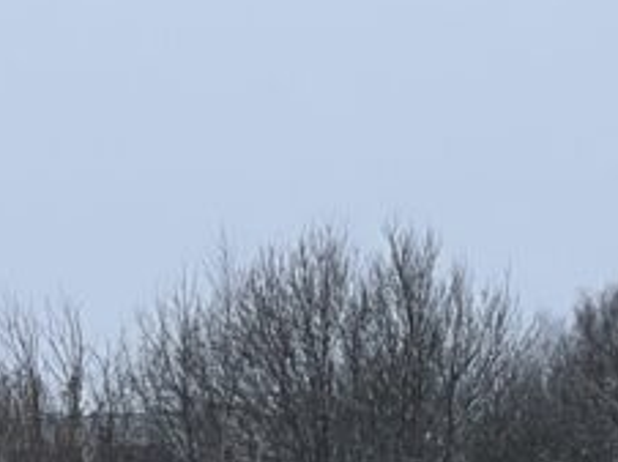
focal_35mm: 349
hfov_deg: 5.6
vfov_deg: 4.2
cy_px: 924
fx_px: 6224
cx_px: -541
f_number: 2.8
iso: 32
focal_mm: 9
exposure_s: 1/176
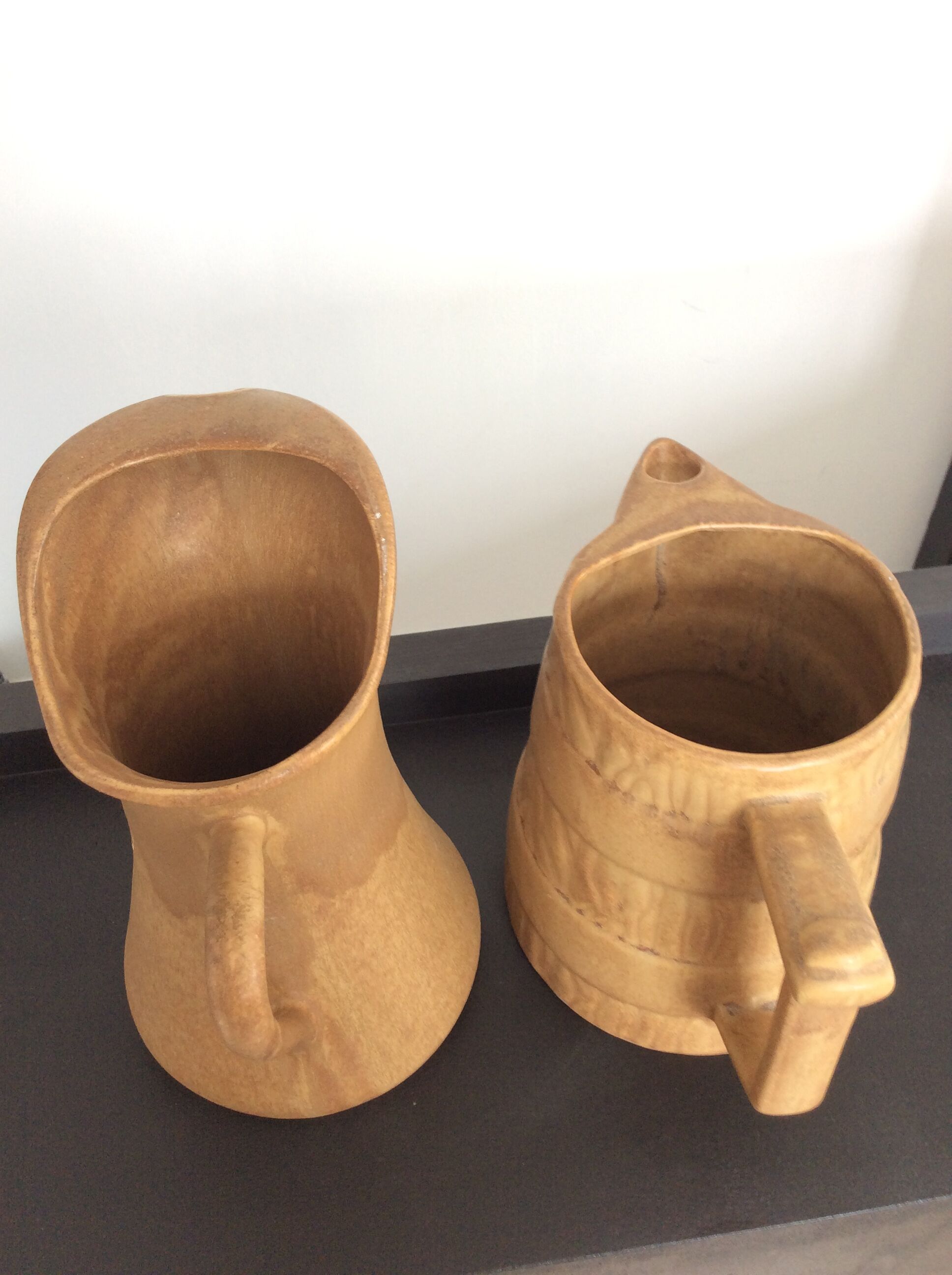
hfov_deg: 44.1
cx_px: 476
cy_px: 638
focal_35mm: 32
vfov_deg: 56.9
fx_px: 1177
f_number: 2.4
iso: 50
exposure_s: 1/25
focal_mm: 3.3
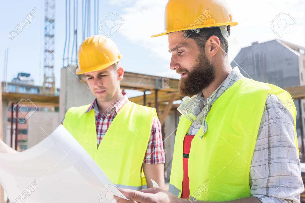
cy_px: 102
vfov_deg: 37.9
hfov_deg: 54.4
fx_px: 297
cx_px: 152
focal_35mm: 35
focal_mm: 35
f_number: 4
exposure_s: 1/250
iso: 160
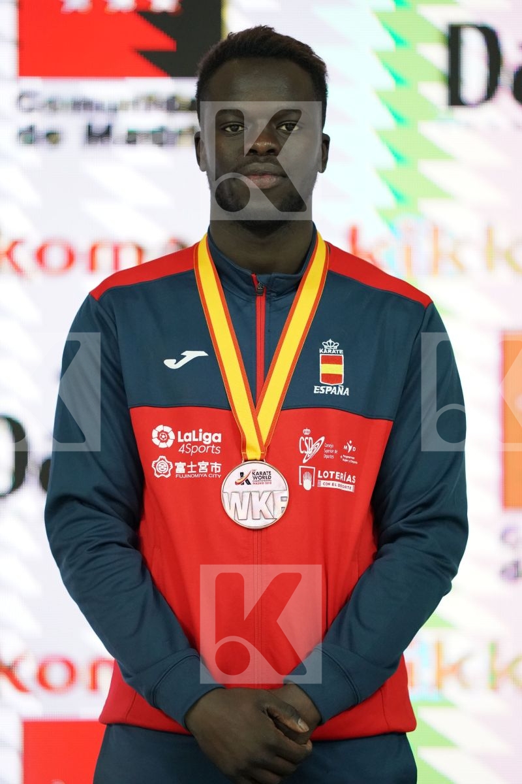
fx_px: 8699
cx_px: 261
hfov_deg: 3.4
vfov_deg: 5.2
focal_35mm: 400
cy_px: 392
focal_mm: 400
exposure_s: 1/500
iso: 6400
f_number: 2.8
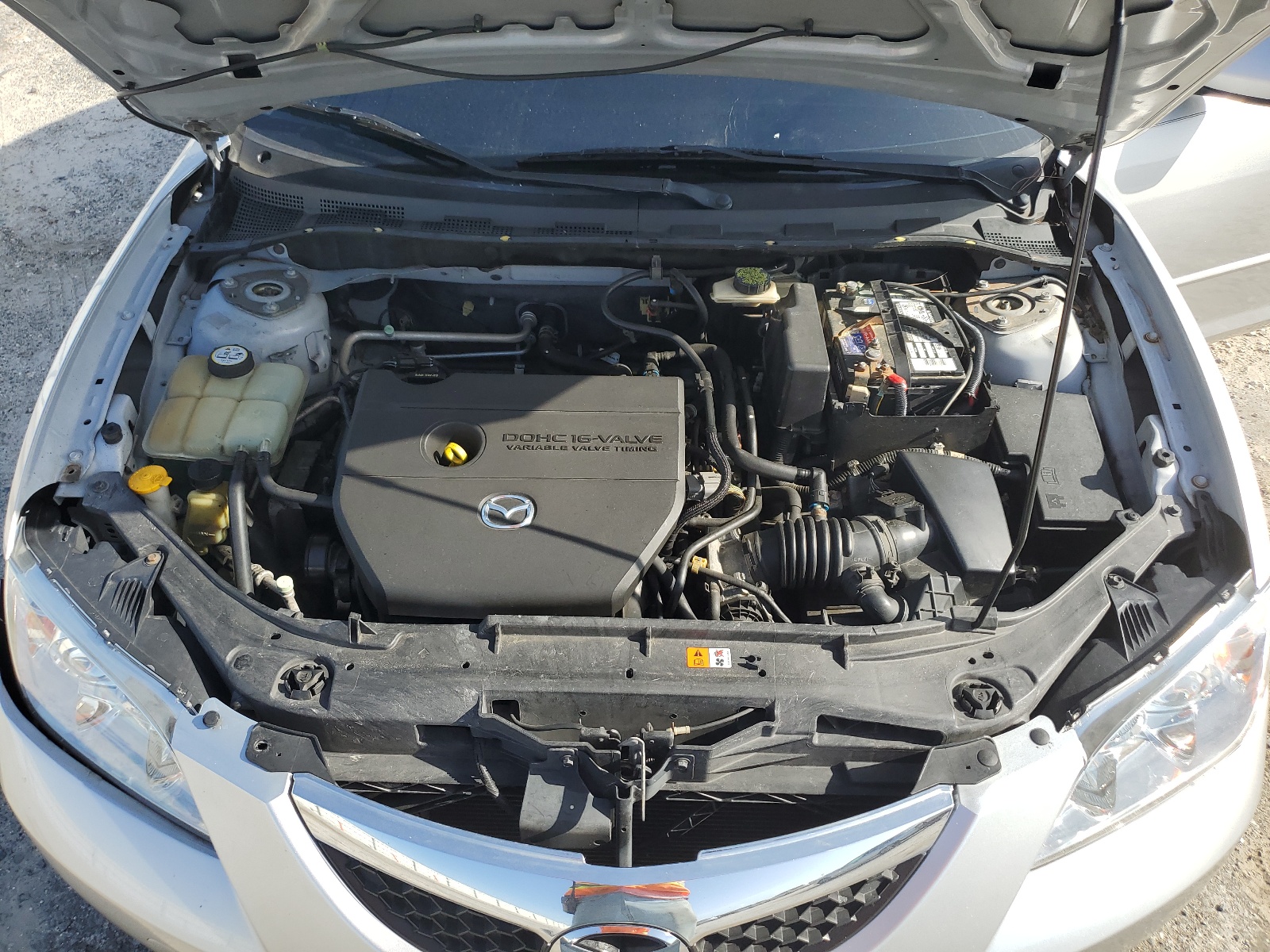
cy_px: 476
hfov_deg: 67.3
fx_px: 954
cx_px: 635
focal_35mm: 26
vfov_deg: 53.1
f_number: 1.5
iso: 50
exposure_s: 1/1429
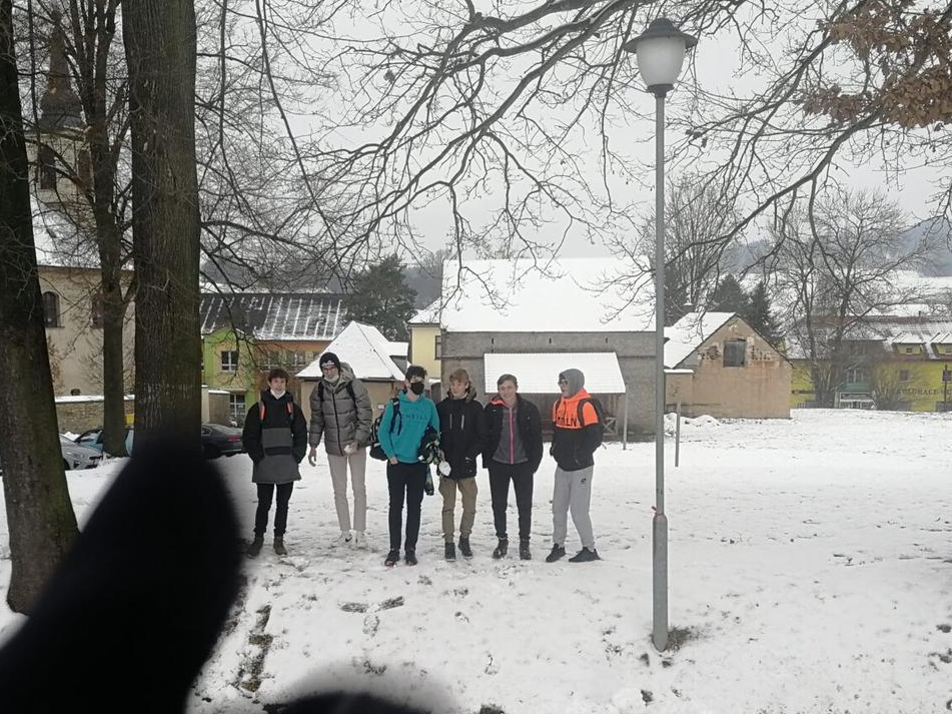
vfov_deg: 37.4
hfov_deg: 48.9
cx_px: 430
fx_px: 1045
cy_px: 463
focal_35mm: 38
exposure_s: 1/100
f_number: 2.2
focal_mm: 3.95
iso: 64
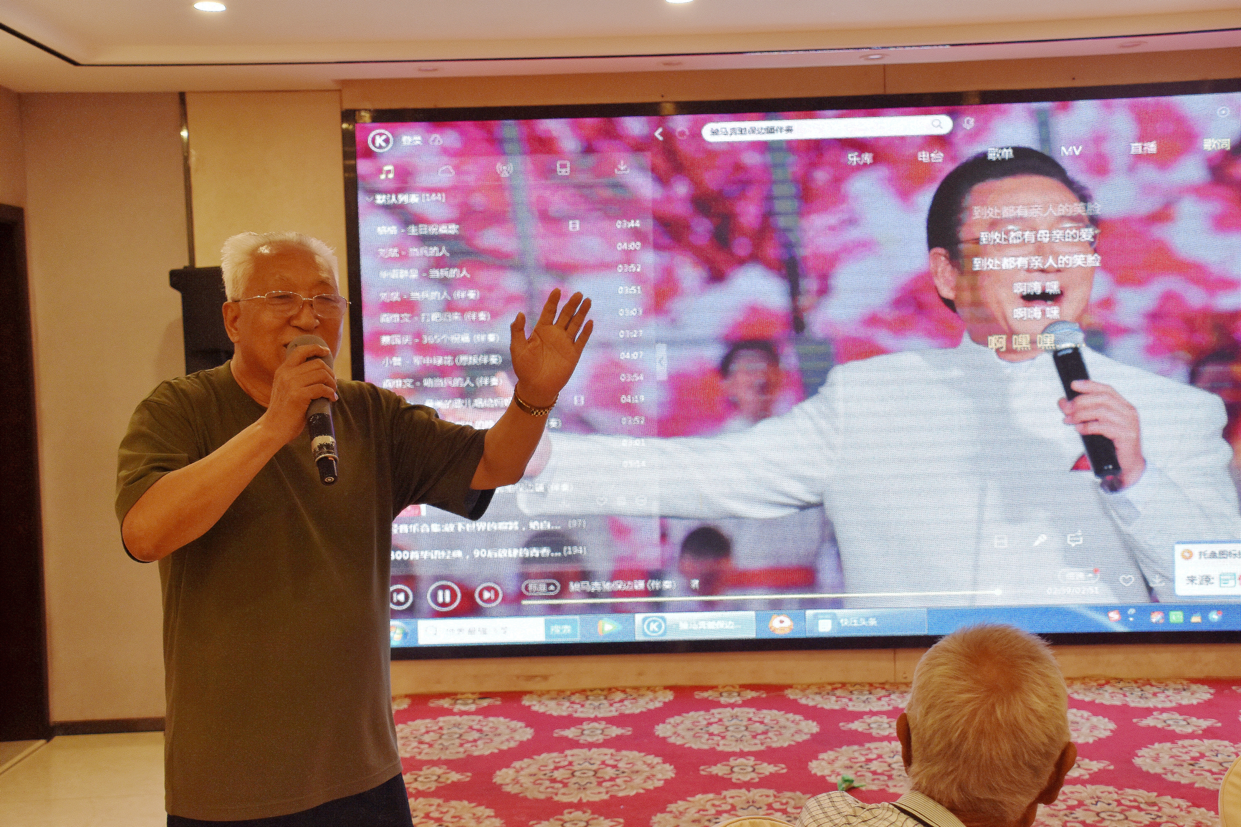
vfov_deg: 31.9
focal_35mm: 42
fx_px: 1448
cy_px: 414
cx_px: 620
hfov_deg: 46.4
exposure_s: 1/125
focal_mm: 28
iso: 800
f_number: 5.6
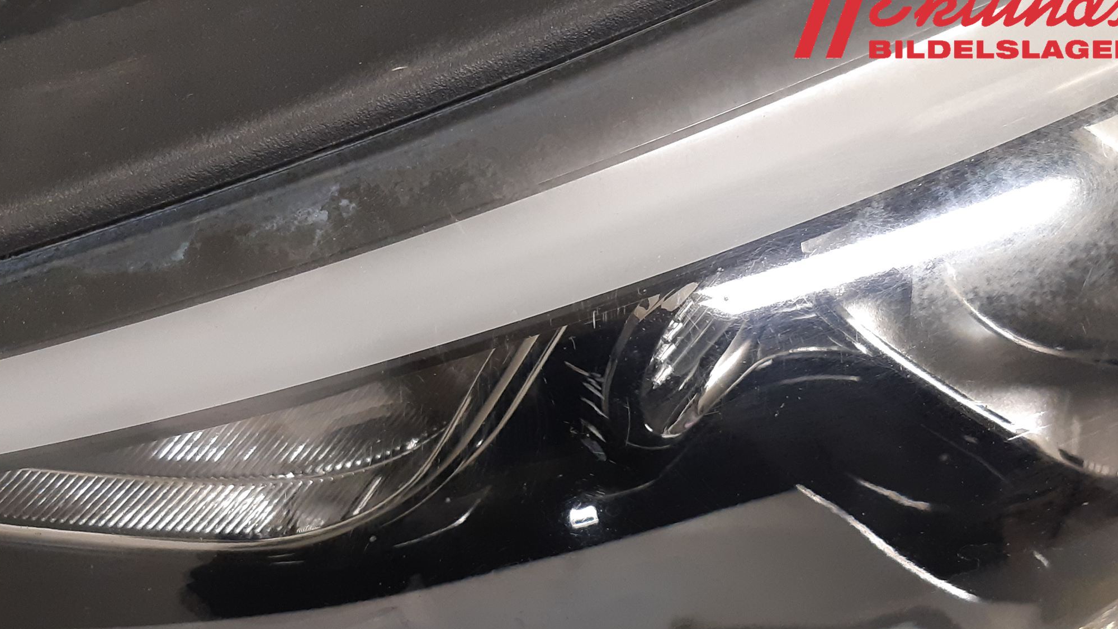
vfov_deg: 39.9
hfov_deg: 66.1
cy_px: 393
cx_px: 565
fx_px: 860
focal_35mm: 29
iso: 200
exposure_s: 1/50
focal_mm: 3.93
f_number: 1.7
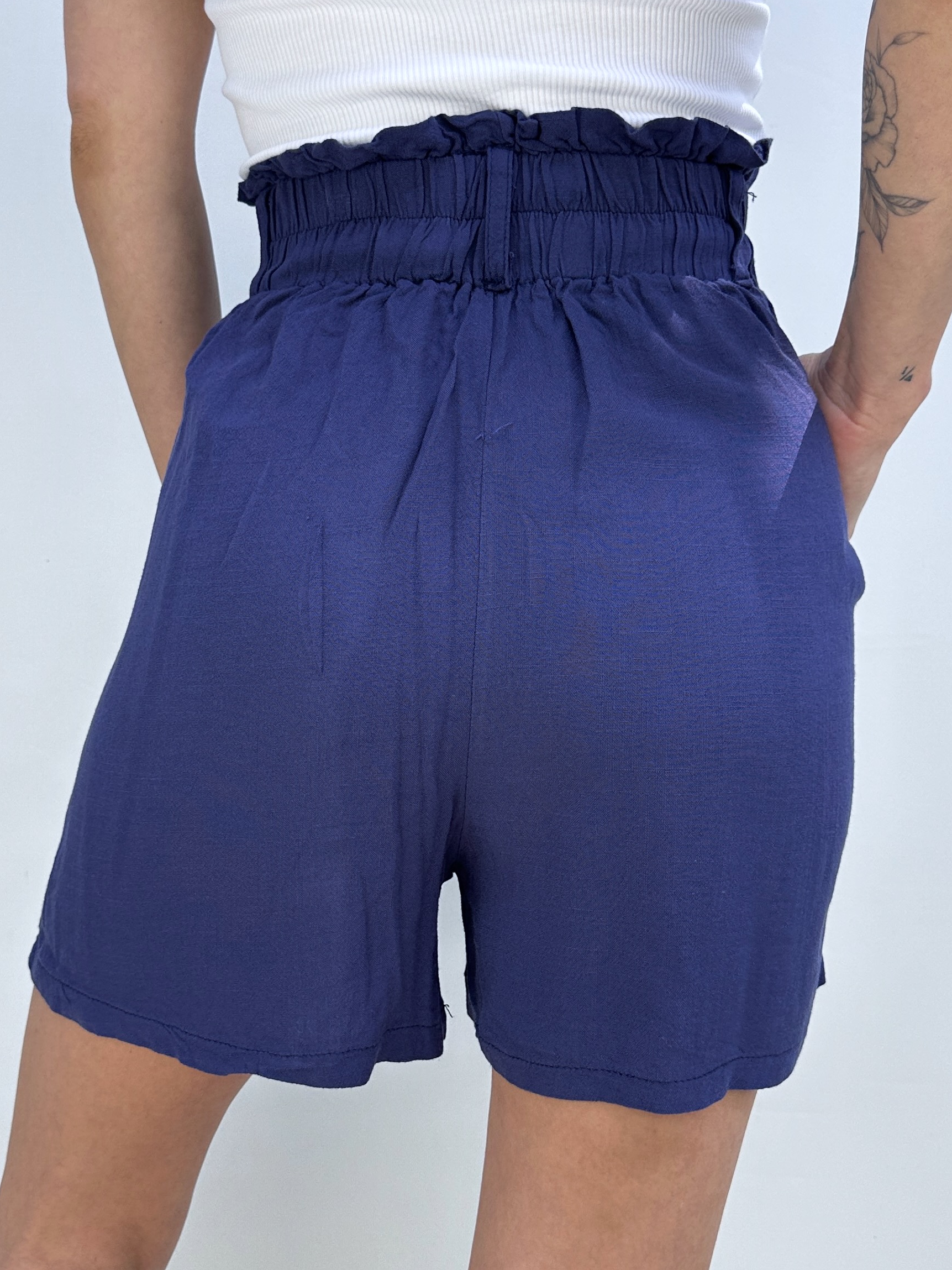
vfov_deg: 67.3
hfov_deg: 53.0
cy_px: 615
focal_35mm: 26
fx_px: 954
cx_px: 461
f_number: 1.78
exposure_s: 1/516
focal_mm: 6.86
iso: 80
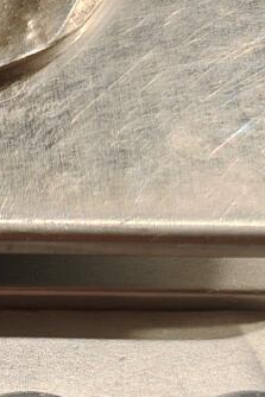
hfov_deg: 9.5
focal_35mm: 129
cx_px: -367
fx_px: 1423
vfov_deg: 15.7
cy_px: 344
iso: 200
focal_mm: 6.06
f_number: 1.6
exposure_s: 1/200
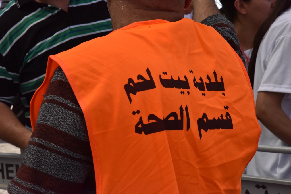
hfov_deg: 17.1
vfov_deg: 11.4
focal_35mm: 120
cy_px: 97
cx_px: 146
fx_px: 970
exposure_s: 1/2000
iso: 2500
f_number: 22
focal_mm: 120
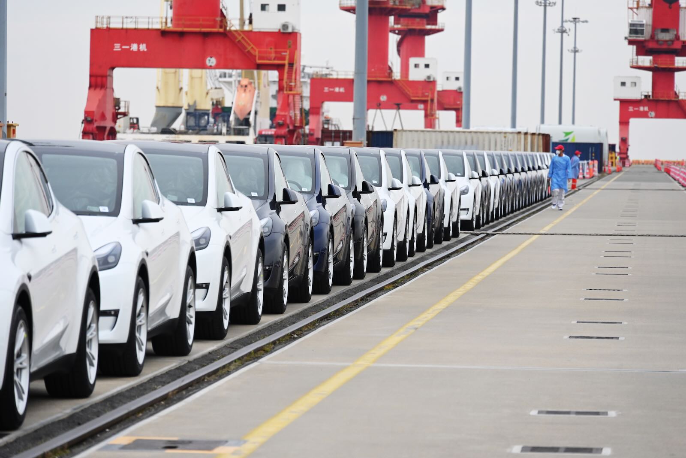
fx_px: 3811
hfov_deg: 10.3
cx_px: 343
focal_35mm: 200
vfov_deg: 6.9
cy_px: 229
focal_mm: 200
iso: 800
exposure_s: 1/2000
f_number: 6.3
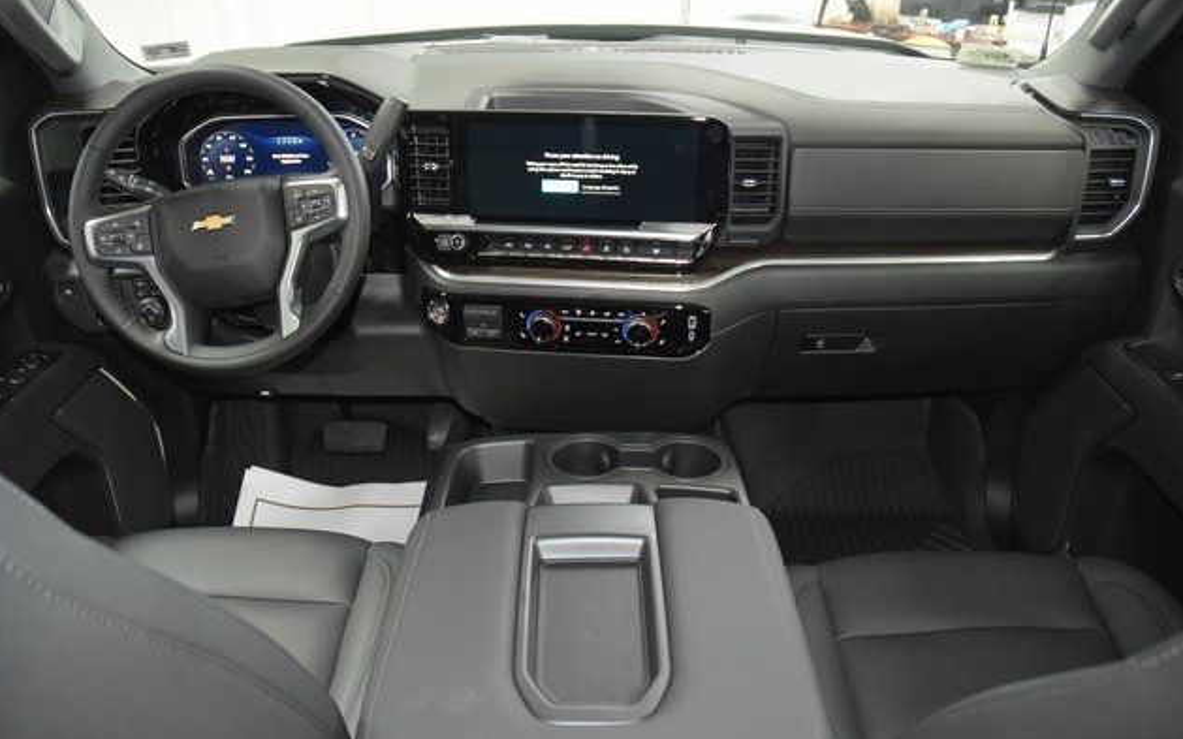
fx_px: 903
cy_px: 396
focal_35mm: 28
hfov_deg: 66.5
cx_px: 585
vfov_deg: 44.5
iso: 3200
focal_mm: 18
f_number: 3.5
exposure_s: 1/50
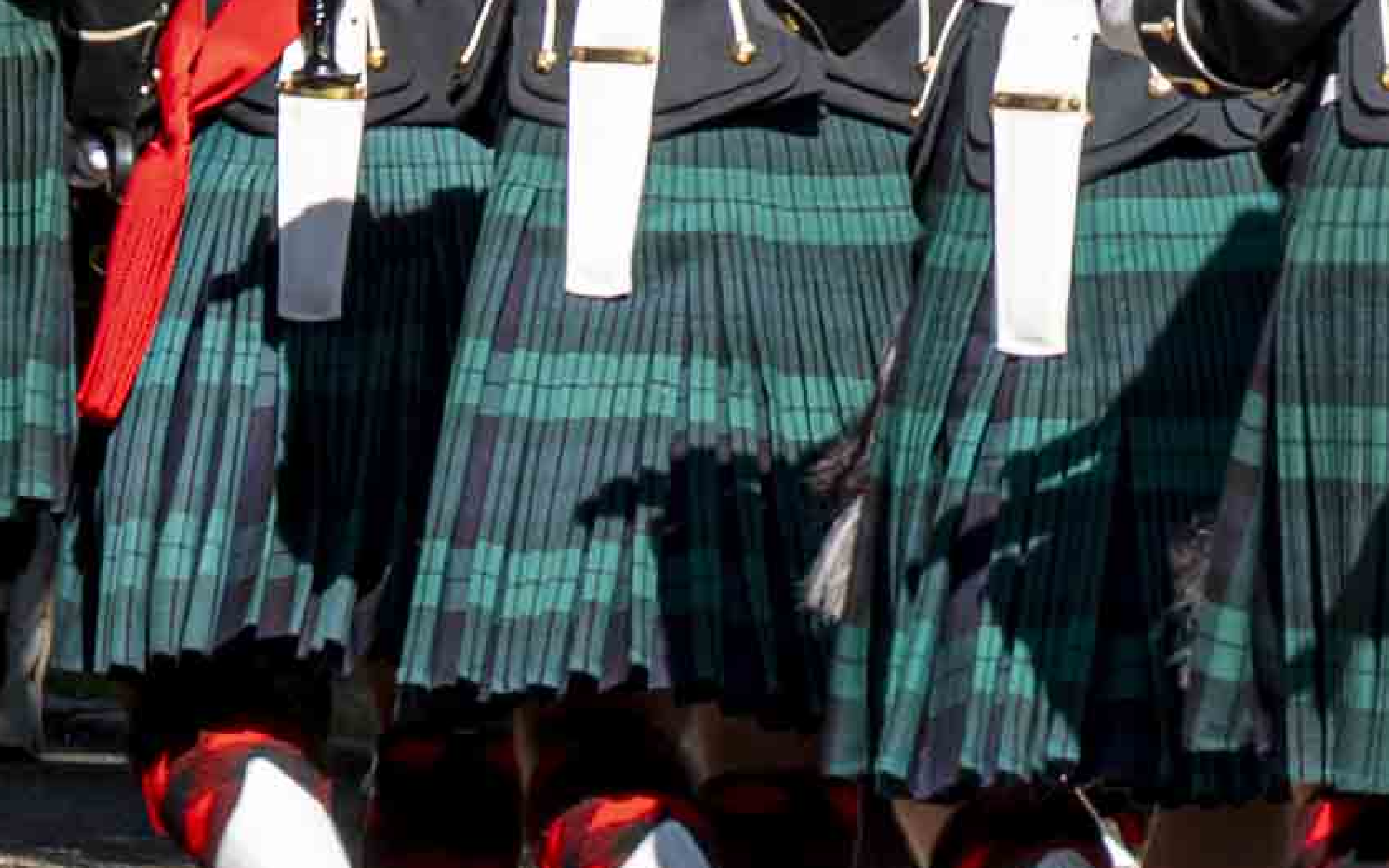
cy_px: -172
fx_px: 40240
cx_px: 3052
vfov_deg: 1.2
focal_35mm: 1063
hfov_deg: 2.0
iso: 125
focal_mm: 145
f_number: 9
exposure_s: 1/160
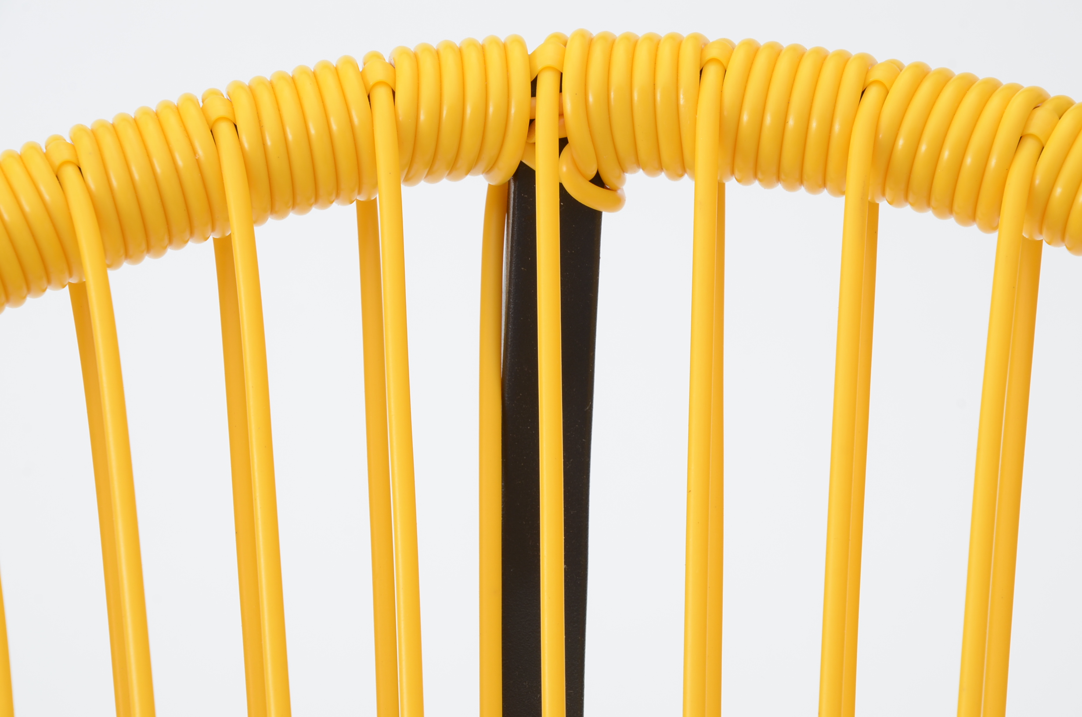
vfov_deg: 8.7
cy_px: 358
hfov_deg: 13.1
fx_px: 4724
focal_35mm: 158
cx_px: 541
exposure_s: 1/125
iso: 200
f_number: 11
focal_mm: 105
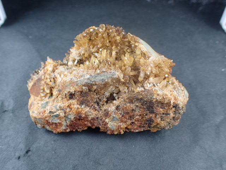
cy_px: 85
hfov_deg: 60.0
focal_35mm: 30
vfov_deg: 46.8
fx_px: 196
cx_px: 113
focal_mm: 5.5
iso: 100
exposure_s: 1/160
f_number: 2.3
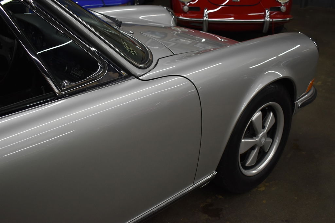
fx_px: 363
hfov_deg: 49.6
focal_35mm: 39
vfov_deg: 34.2
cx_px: 168
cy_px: 112
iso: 800
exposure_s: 1/160
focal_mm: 26
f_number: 4
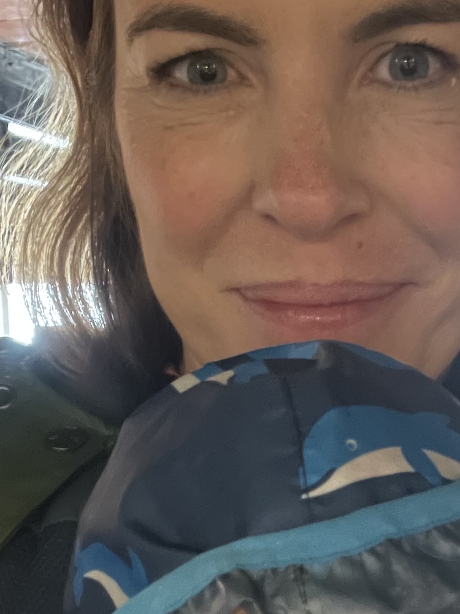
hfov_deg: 24.1
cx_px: 348
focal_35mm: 60
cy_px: 507
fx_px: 1063
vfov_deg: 31.2
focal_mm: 2.71
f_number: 2.2
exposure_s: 1/8
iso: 800
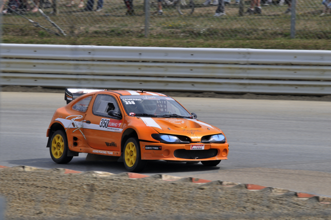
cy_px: 110
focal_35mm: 450
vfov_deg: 3.0
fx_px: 4132
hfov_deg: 4.6
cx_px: 166
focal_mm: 300
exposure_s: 1/320
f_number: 9
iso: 200
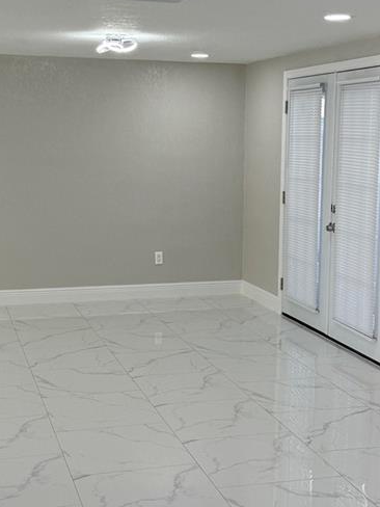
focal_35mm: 59
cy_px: 266
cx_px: 167
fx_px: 864
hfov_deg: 24.8
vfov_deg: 32.7
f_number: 1.78
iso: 100
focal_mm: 6.76
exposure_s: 1/253
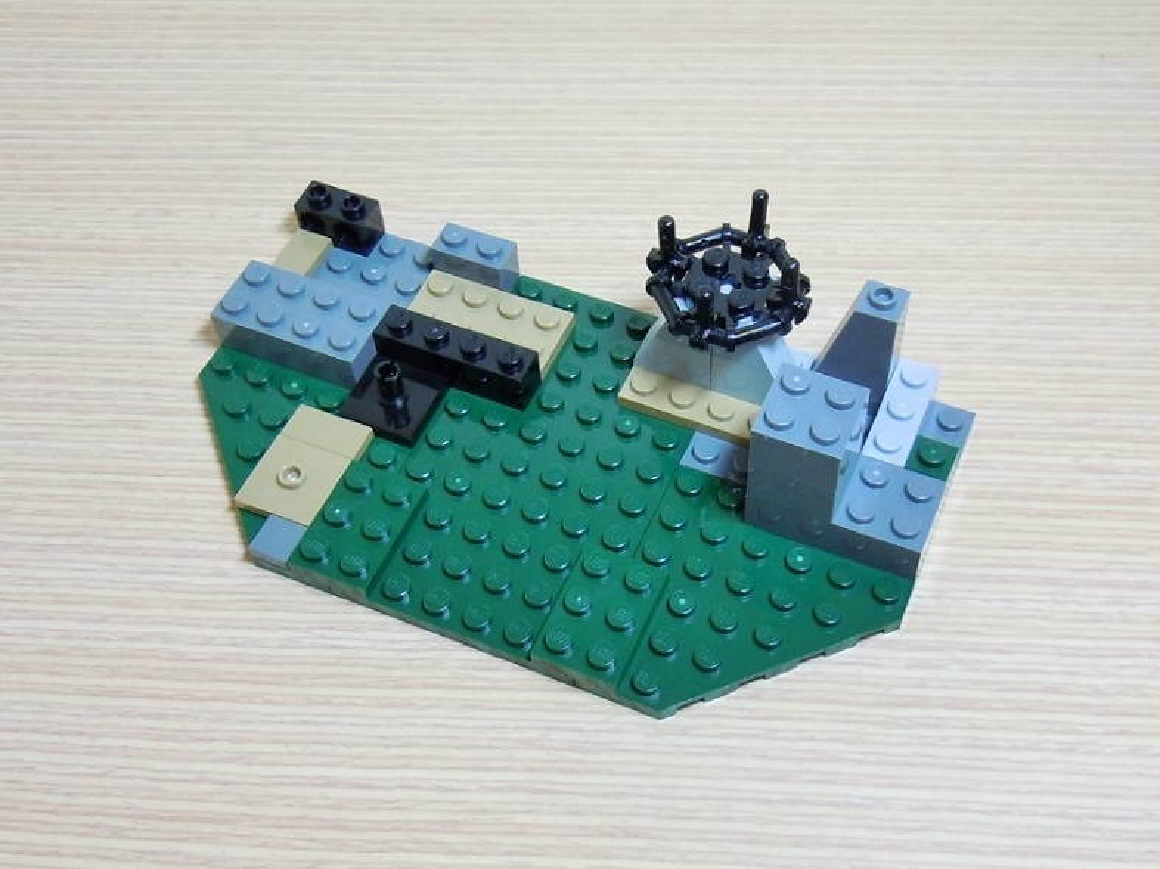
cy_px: 434
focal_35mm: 30
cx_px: 580
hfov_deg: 60.0
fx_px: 1005
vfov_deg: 46.8
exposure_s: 1/20
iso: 200
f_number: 3.5
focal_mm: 5.4
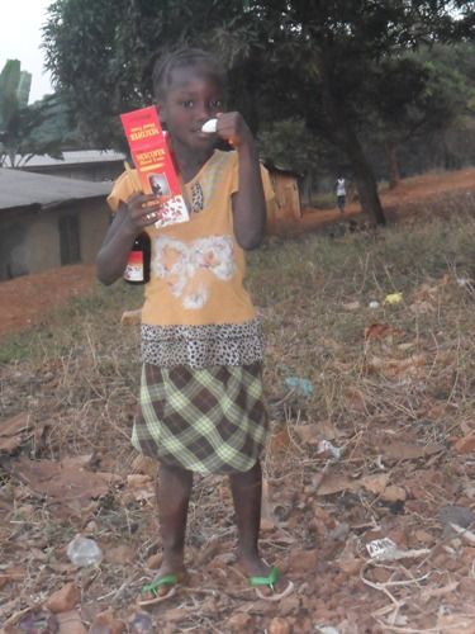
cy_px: 317
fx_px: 805
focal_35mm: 44
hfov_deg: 32.9
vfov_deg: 42.9
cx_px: 238
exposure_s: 1/45
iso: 400
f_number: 4.5
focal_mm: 7.8
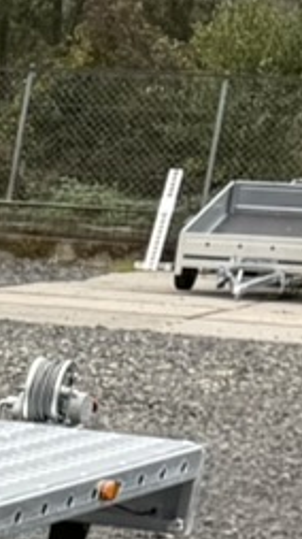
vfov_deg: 9.7
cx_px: -1297
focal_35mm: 212
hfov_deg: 4.7
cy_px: 976
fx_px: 3023
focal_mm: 6.76
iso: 80
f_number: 1.78
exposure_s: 1/649
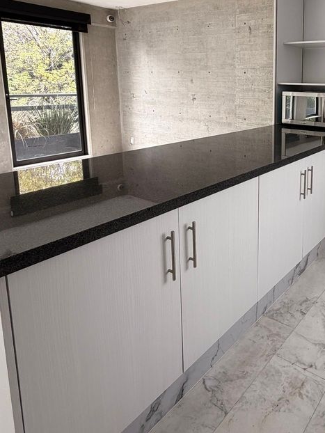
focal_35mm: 27
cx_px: 291
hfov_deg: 46.5
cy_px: 139
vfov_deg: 63.4
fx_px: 338
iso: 80
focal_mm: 2.22
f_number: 2.2
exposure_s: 1/121
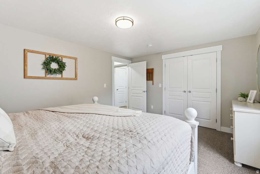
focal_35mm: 16
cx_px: 130
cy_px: 87
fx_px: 116
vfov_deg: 73.8
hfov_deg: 96.7
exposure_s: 1/100
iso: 250
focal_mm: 16
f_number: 9
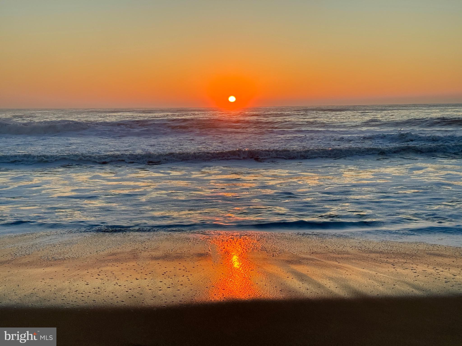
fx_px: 641
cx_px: 231
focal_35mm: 48
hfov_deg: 39.7
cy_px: 173
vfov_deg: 30.3
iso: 64
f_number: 1.78
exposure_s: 1/1524
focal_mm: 6.86
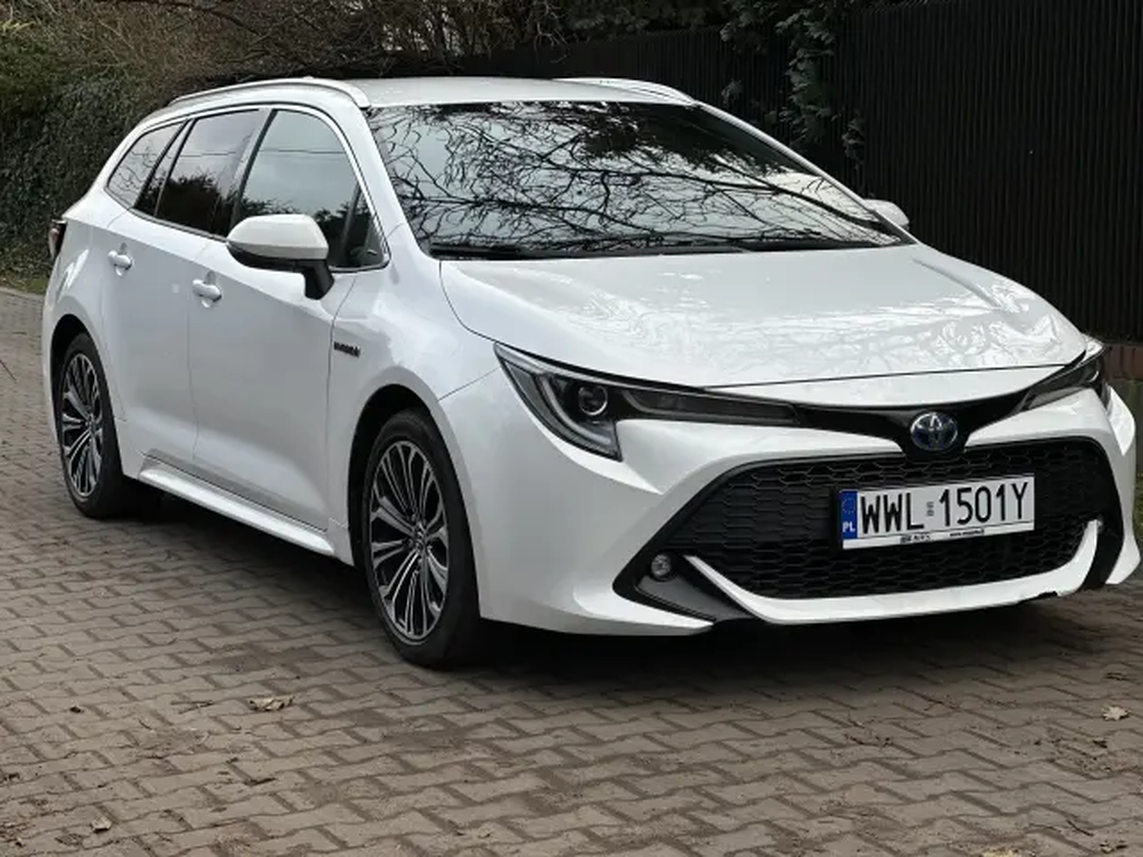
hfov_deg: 25.3
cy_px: 428
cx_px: 572
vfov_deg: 19.1
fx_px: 2542
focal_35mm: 77
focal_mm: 9
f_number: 2.8
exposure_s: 1/121
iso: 50
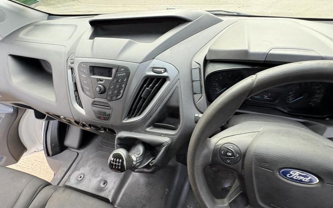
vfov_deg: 68.0
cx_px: 175
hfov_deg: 94.3
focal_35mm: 17
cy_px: 109
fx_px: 154
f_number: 2.2
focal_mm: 2.22
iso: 160
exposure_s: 1/99
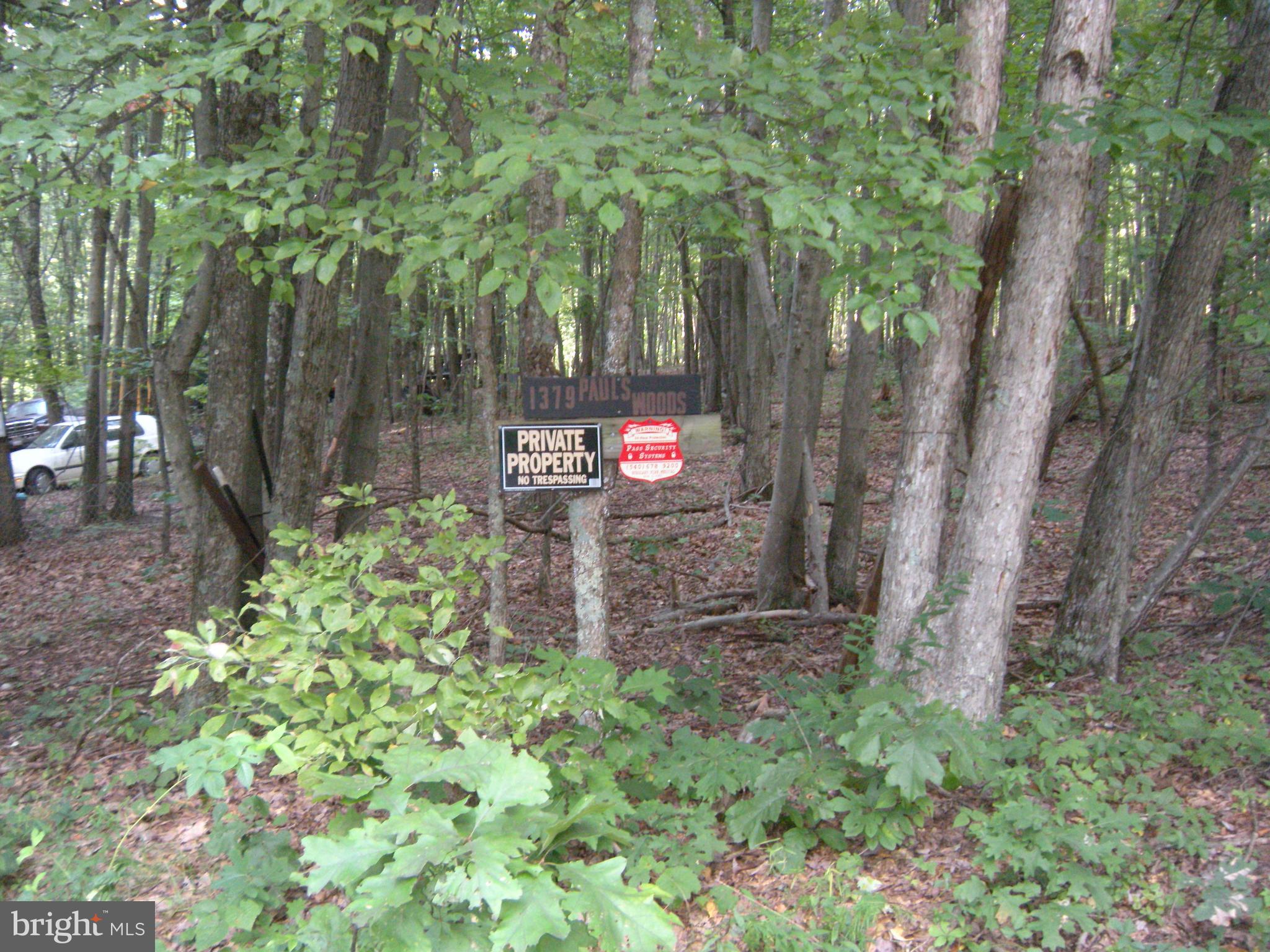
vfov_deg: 40.7
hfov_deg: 52.6
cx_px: 635
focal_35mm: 35
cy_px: 476
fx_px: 1284
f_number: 3.8
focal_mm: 5.9
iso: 351
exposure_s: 1/43.8
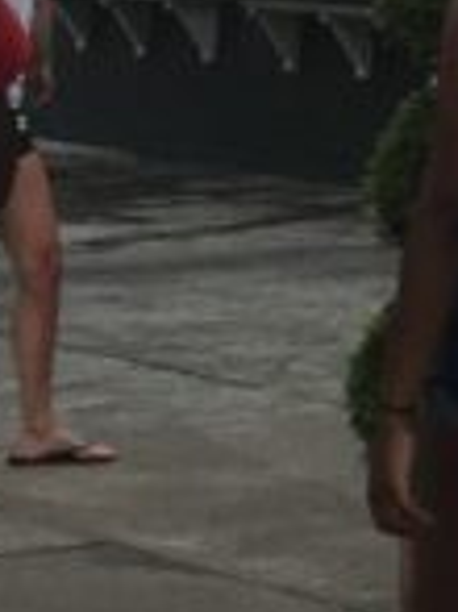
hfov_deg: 7.4
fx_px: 3233
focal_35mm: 183
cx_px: 1253
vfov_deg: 10.5
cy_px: -225
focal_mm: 4.15
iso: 25
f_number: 2.2
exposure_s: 1/1479
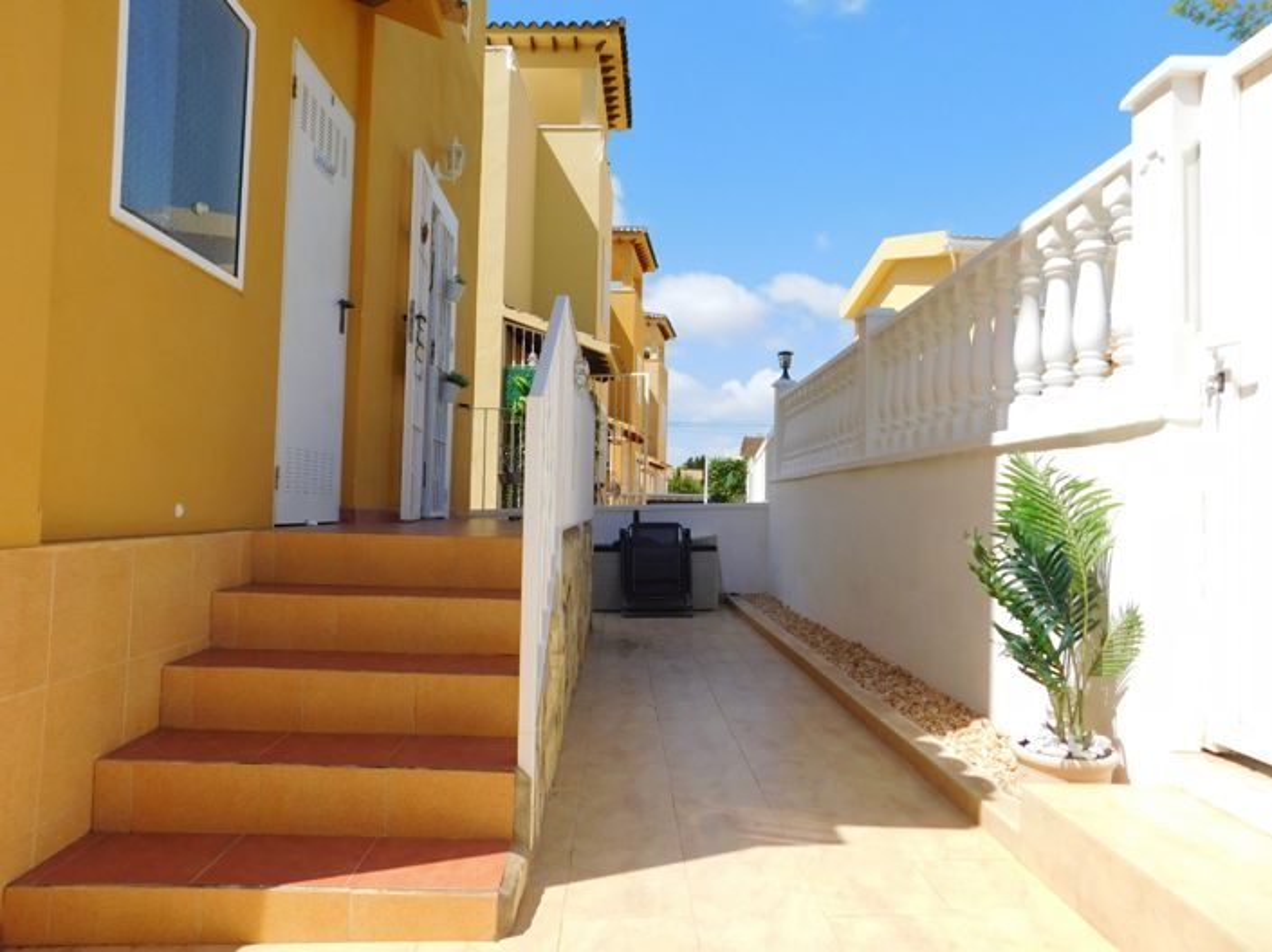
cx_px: 636
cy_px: 476
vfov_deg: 58.8
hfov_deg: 74.0
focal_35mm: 23
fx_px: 845
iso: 125
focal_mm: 4
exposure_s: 1/500
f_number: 6
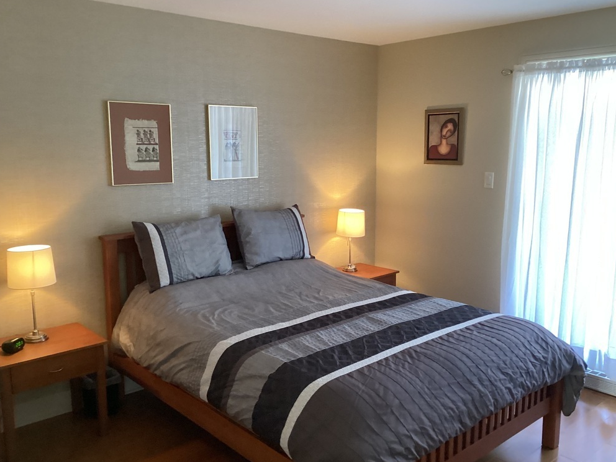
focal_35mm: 32
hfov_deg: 56.8
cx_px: 309
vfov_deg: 44.2
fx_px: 569
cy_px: 232
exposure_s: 1/60
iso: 400
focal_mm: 3.3
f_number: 2.4
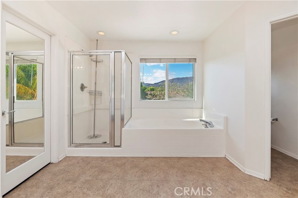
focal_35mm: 14
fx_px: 116
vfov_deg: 81.1
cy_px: 99
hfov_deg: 104.3
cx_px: 149
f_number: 10
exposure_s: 1/100
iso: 500
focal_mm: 14
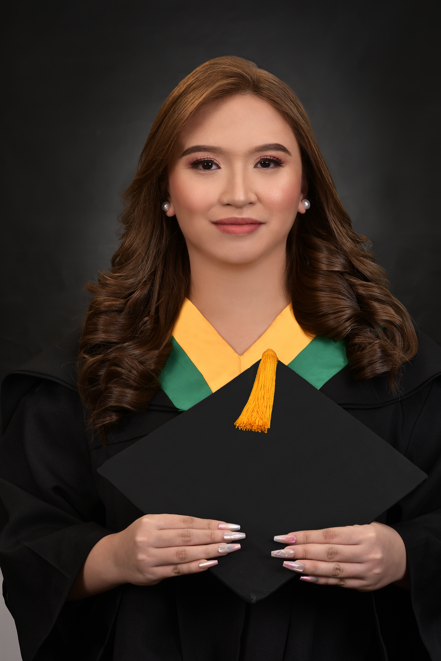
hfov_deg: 10.8
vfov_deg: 16.1
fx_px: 2333
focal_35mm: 127
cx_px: 220
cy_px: 330
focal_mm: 85
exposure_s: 1/125
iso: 160
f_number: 11
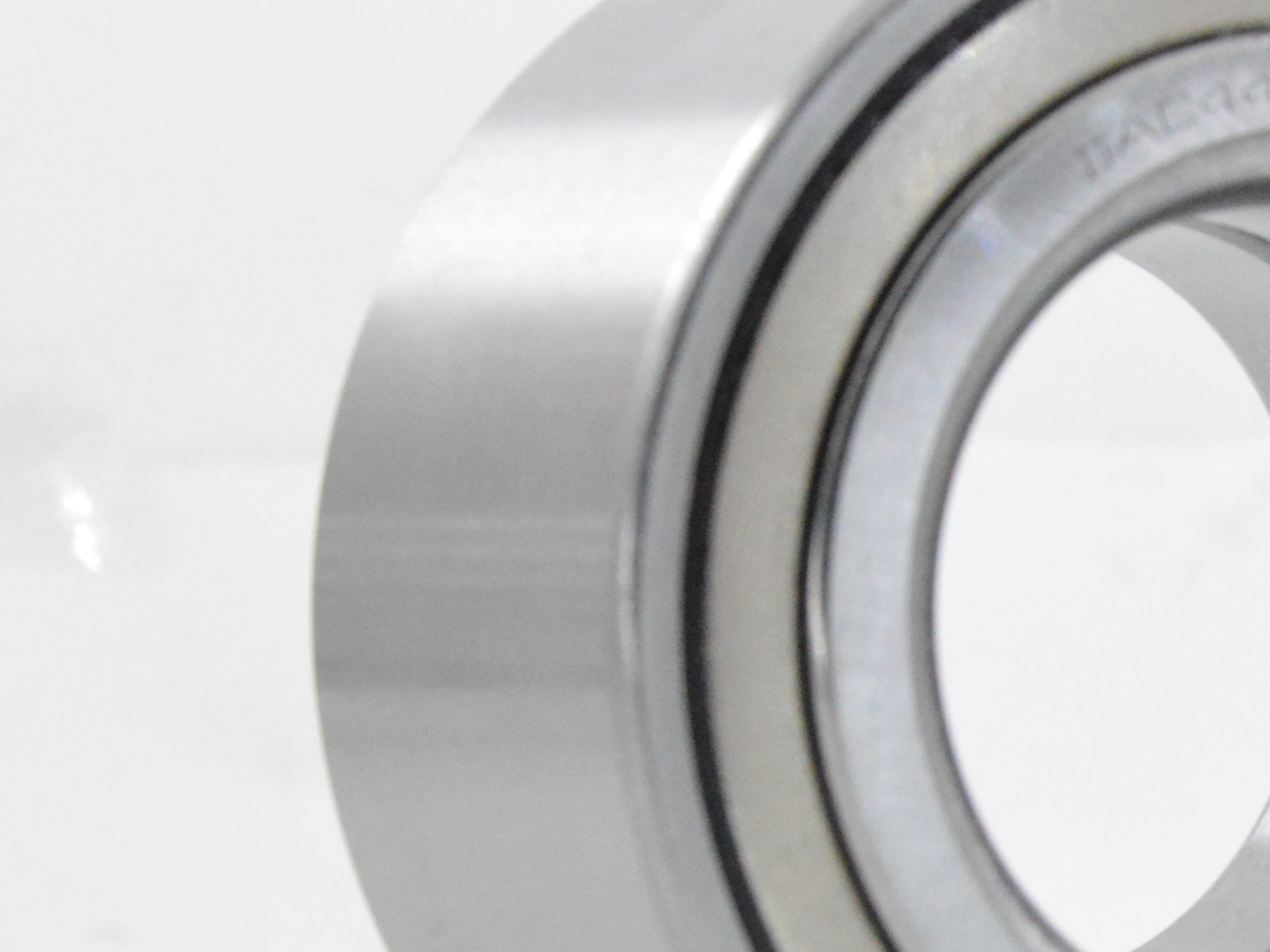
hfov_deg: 8.7
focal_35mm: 226
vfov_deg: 6.6
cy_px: 633
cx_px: 1193
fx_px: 8291
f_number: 7.1
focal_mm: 50
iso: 3200
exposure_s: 1/100
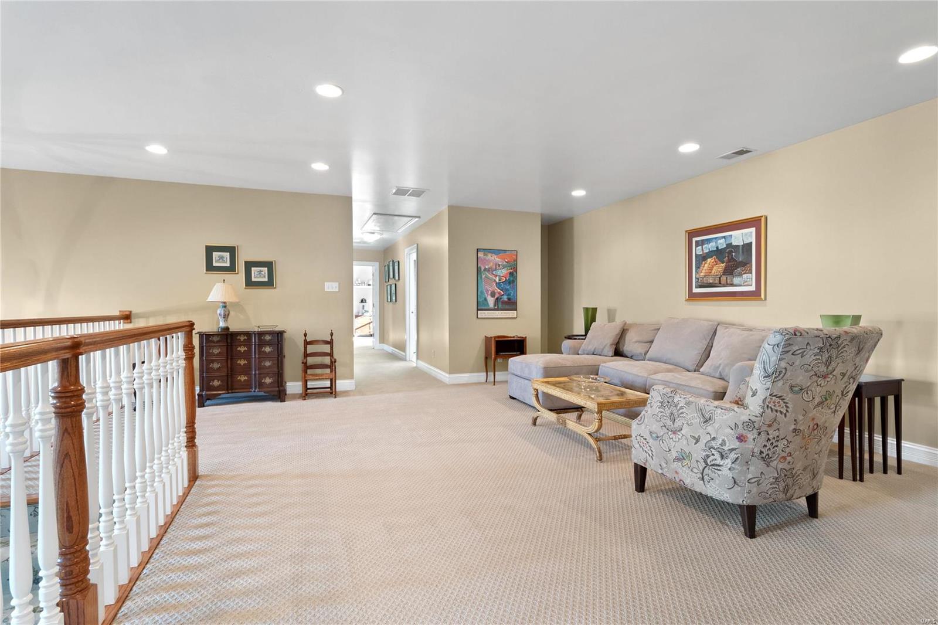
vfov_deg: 73.7
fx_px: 417
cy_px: 312
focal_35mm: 16
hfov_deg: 96.7
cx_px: 469
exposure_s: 1/1.67
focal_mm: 8
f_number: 6.3
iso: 400
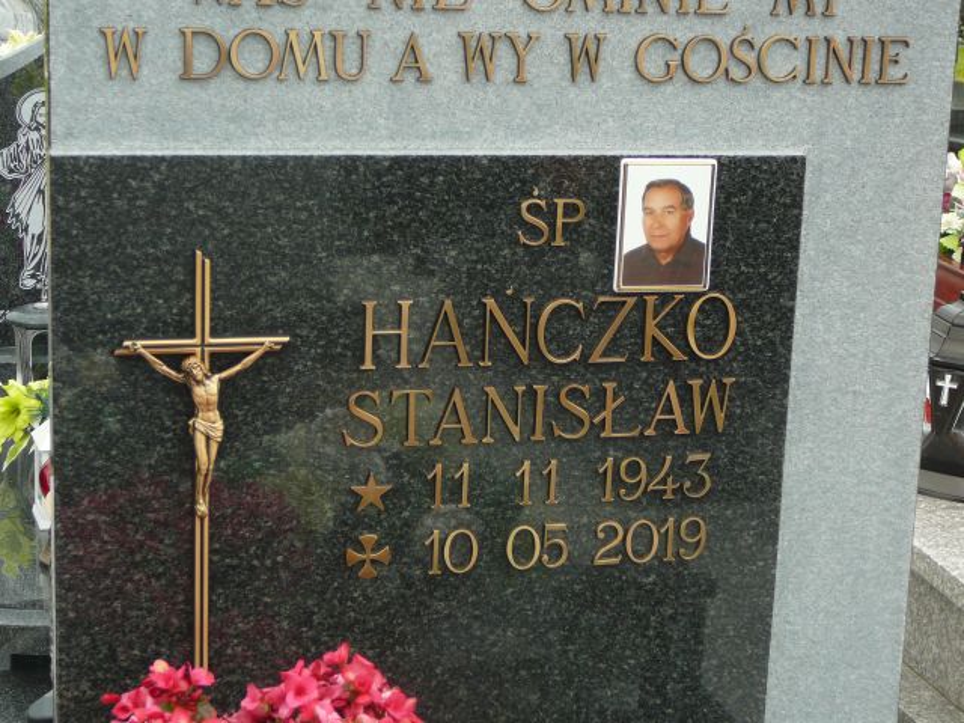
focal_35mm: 71
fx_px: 1977
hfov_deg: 27.4
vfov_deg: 20.7
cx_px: 482
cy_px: 362
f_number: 3.7
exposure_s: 1/100
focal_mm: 10.5
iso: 80
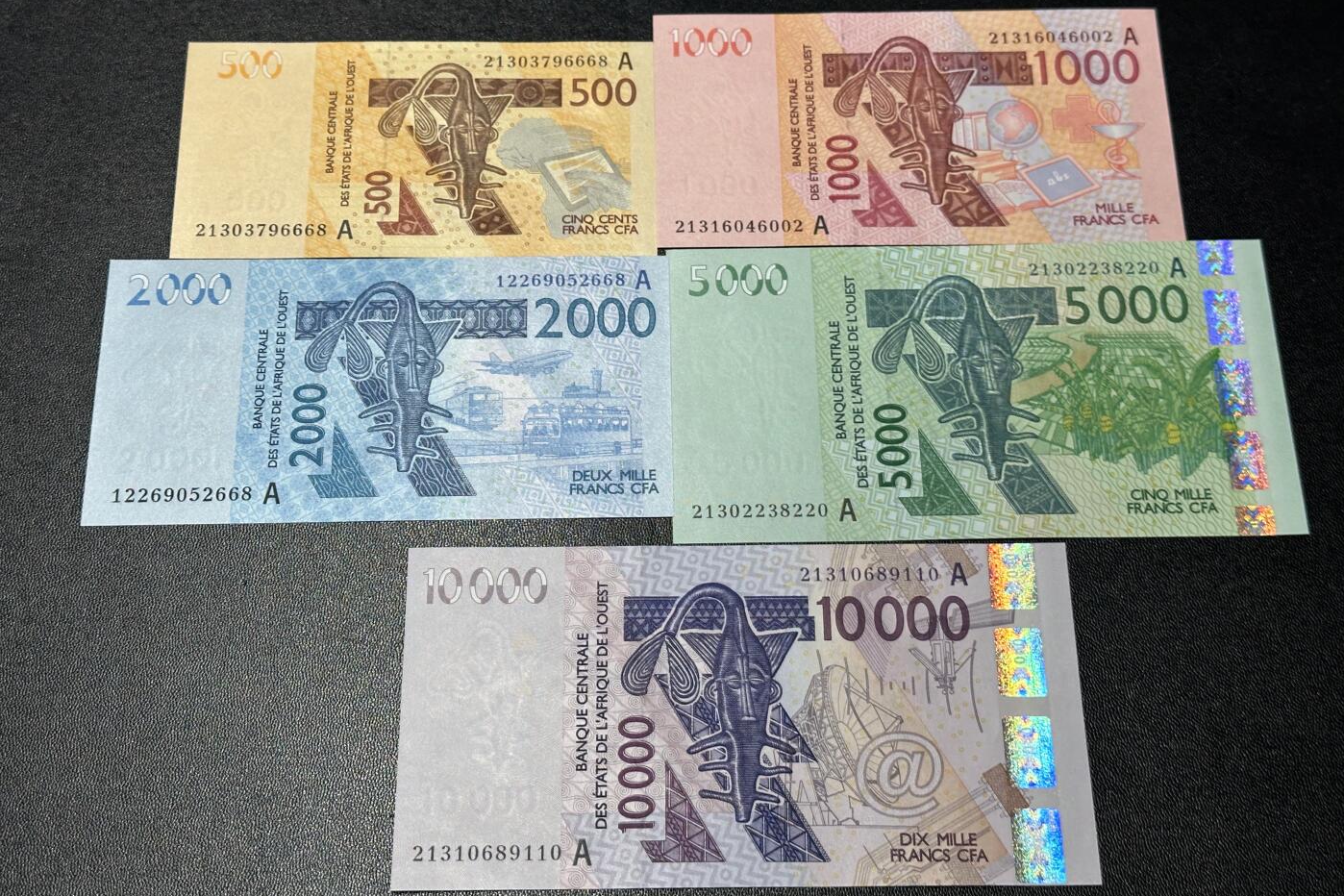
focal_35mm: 50
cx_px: 672
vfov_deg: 27.0
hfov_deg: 39.6
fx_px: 1867
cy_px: 423
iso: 80
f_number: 1.78
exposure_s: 1/50
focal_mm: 6.86
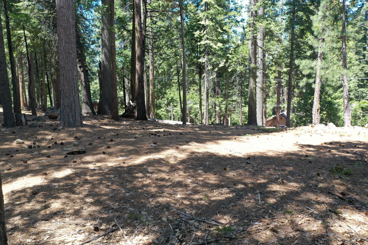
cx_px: 184
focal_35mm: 28
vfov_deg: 46.4
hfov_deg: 65.5
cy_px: 122
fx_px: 286
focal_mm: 10.26
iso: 100
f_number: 4
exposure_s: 1/120
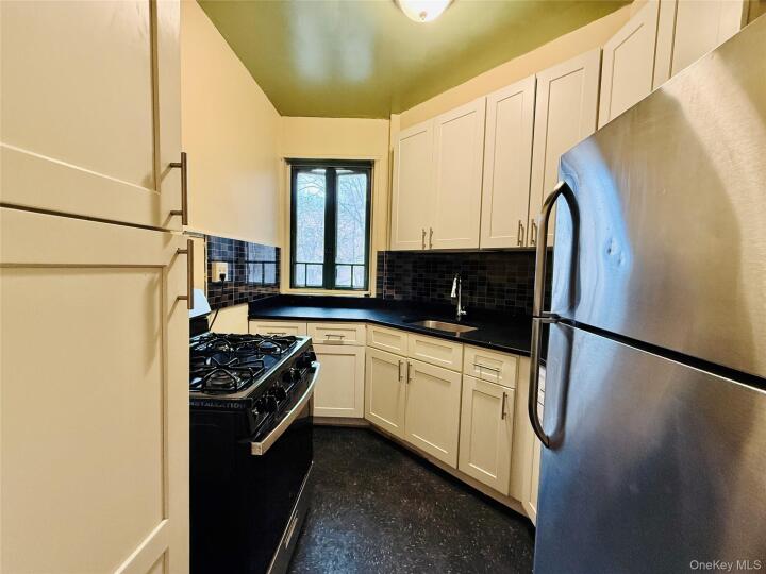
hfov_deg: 102.1
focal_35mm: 14
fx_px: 310
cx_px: 383
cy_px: 287
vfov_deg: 85.7
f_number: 2.2
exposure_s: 1/60
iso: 400
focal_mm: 2.22
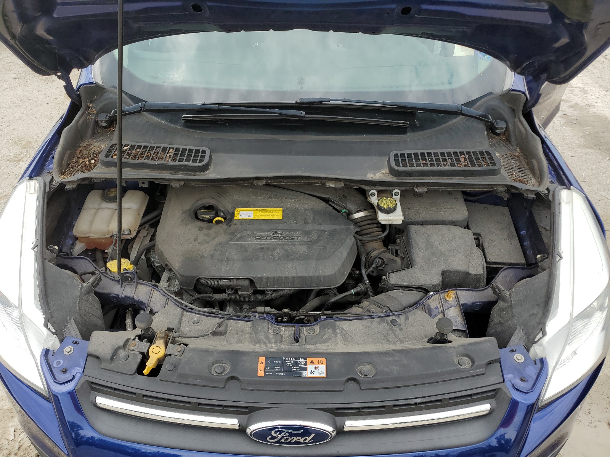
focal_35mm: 26
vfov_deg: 53.1
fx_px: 458
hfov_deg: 67.3
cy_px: 228
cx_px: 305
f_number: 1.5
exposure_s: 1/909
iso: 50
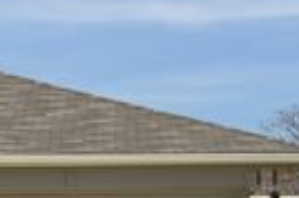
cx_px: -181
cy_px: 279
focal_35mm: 140
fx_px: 1161
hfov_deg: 13.6
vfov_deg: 9.5
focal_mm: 6.76
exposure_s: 1/3831
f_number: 1.78
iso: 80
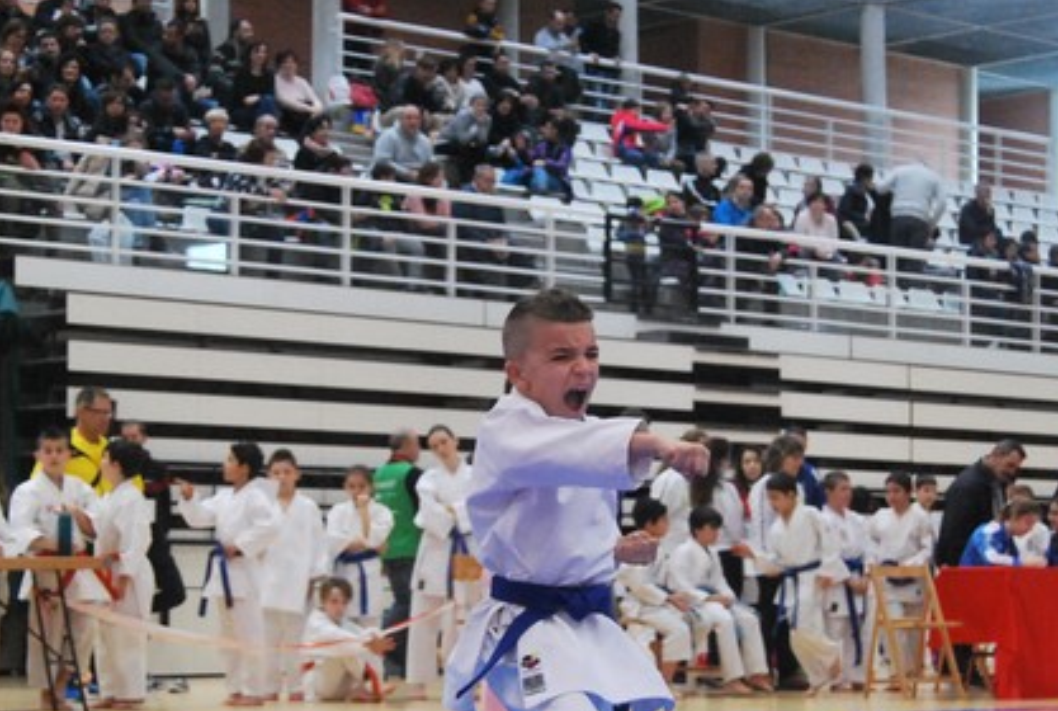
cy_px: 456
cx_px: 558
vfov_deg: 14.9
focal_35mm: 92
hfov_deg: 22.1
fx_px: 2710
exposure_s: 1/160
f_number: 4.5
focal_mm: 32
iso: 1600
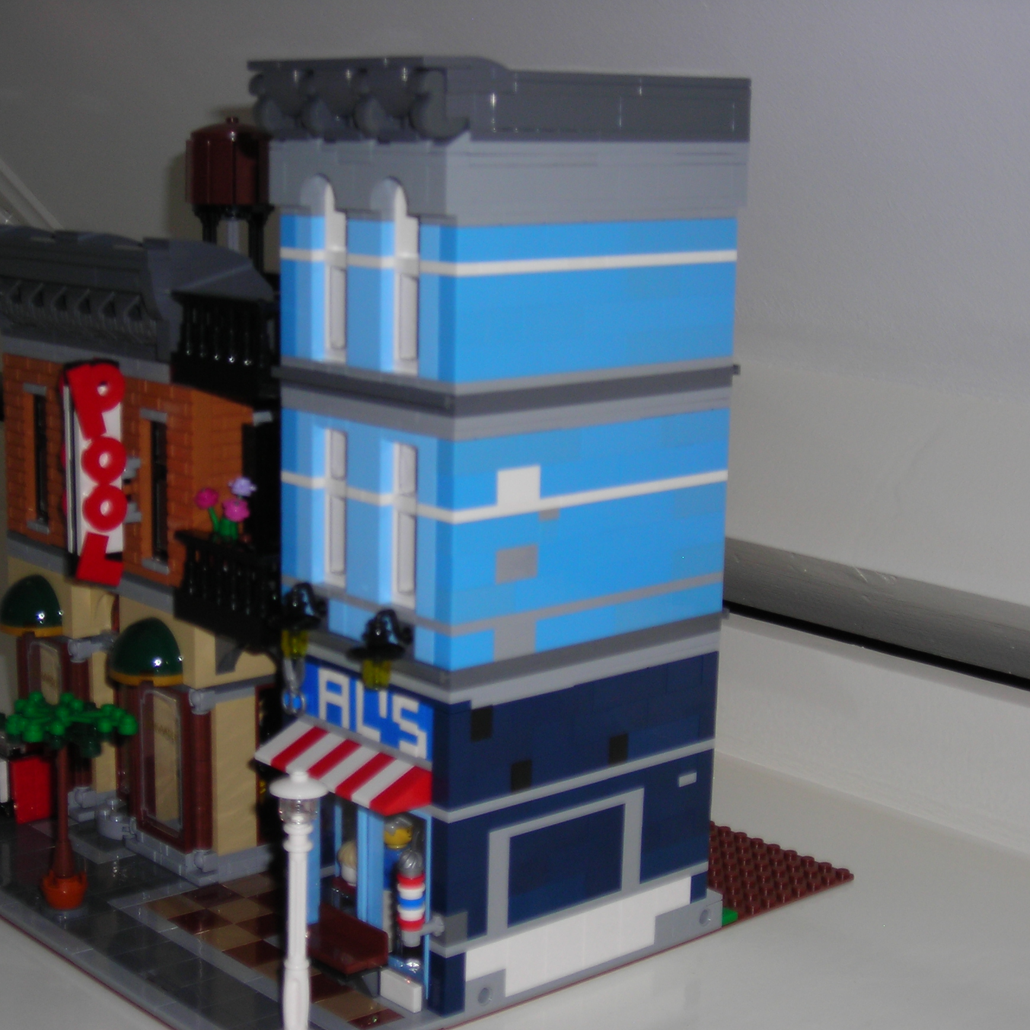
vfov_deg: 27.7
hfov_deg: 27.6
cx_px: 370
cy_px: 569
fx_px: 2087
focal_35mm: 62
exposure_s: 1/60.1
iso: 50
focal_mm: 7.8
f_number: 3.4
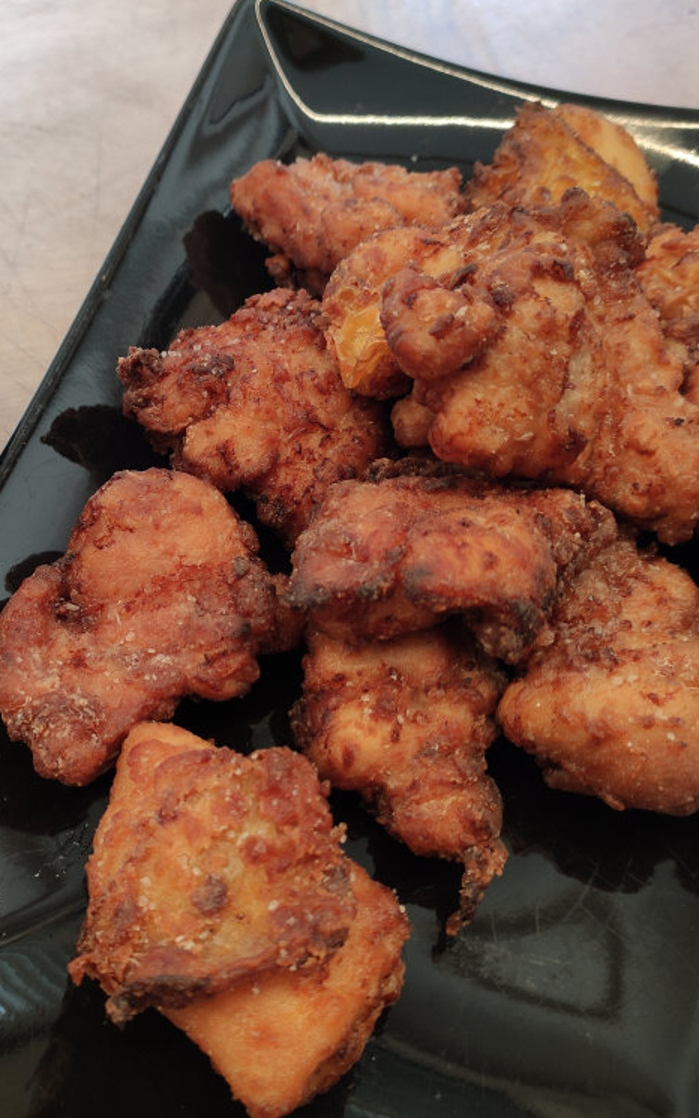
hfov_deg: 34.0
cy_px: 557
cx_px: 216
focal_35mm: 37
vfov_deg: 52.7
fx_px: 1127
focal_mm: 4.8
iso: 155
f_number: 1.8
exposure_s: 1/50
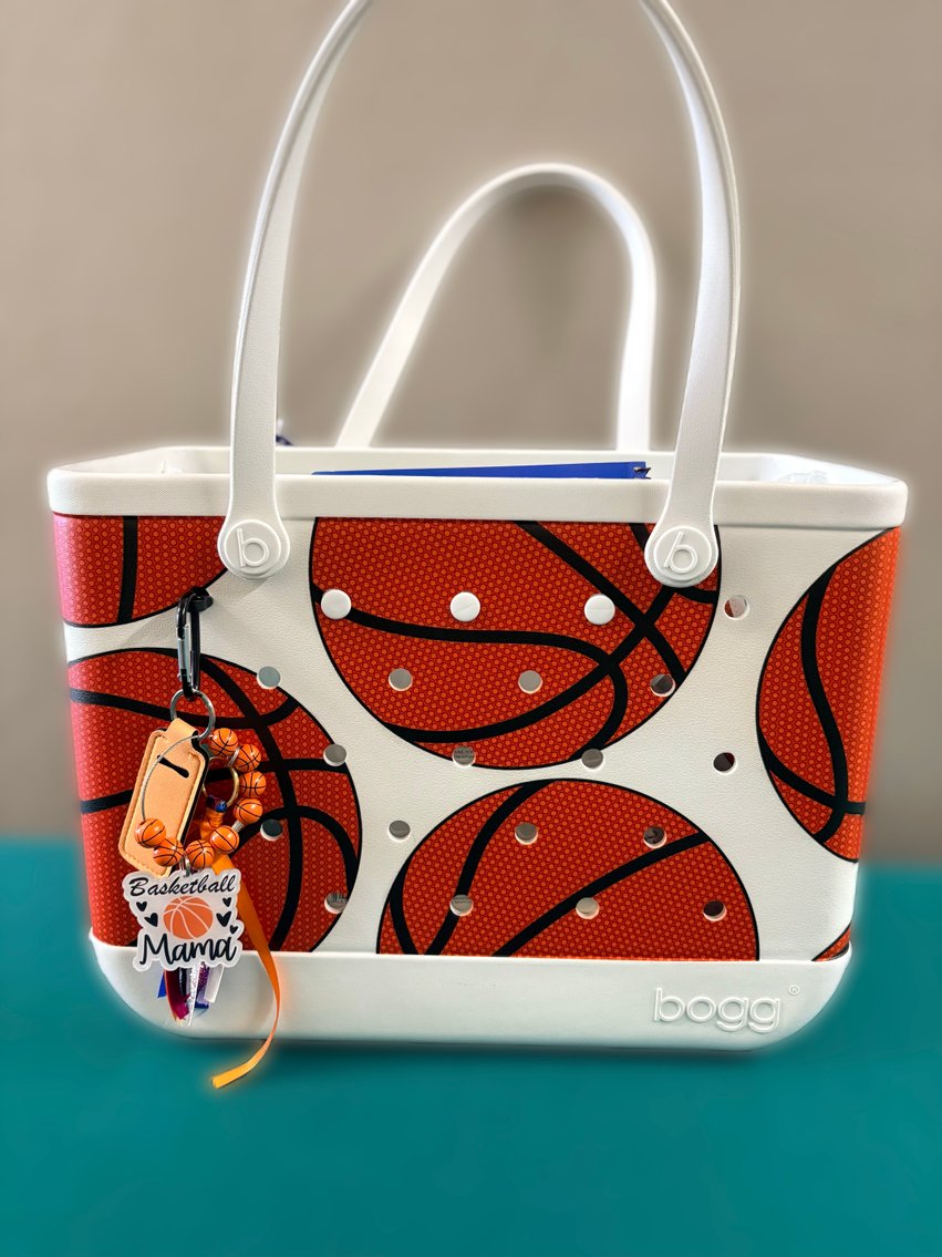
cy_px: 628
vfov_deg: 67.3
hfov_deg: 53.1
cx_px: 471
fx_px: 944
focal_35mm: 26
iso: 400
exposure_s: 1/53
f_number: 1.6
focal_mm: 5.96
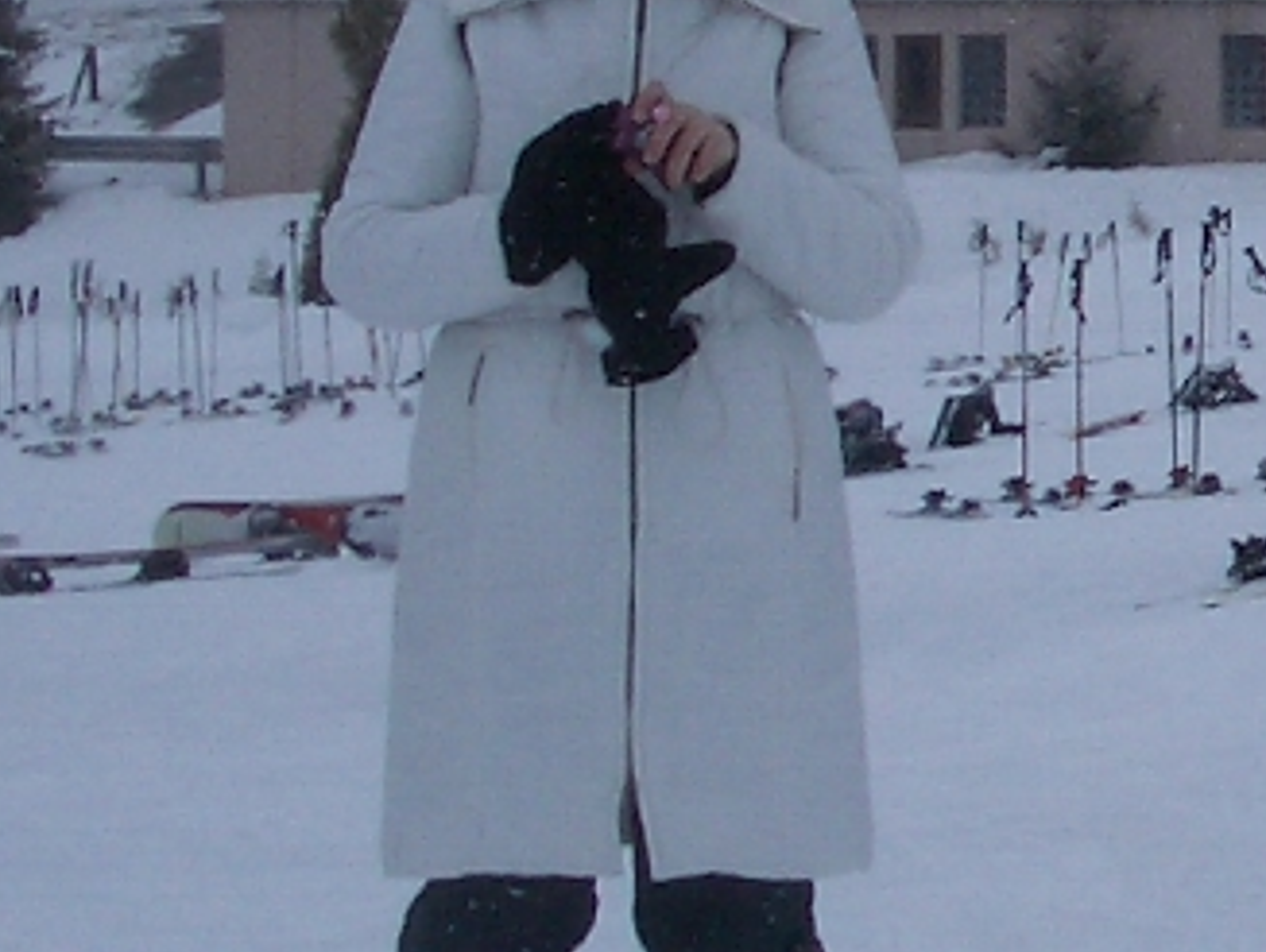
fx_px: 6261
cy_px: -70
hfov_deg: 10.9
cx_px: 2145
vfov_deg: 8.6
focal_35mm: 171
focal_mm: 5.8
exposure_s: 1/1250
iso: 50
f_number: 4.3
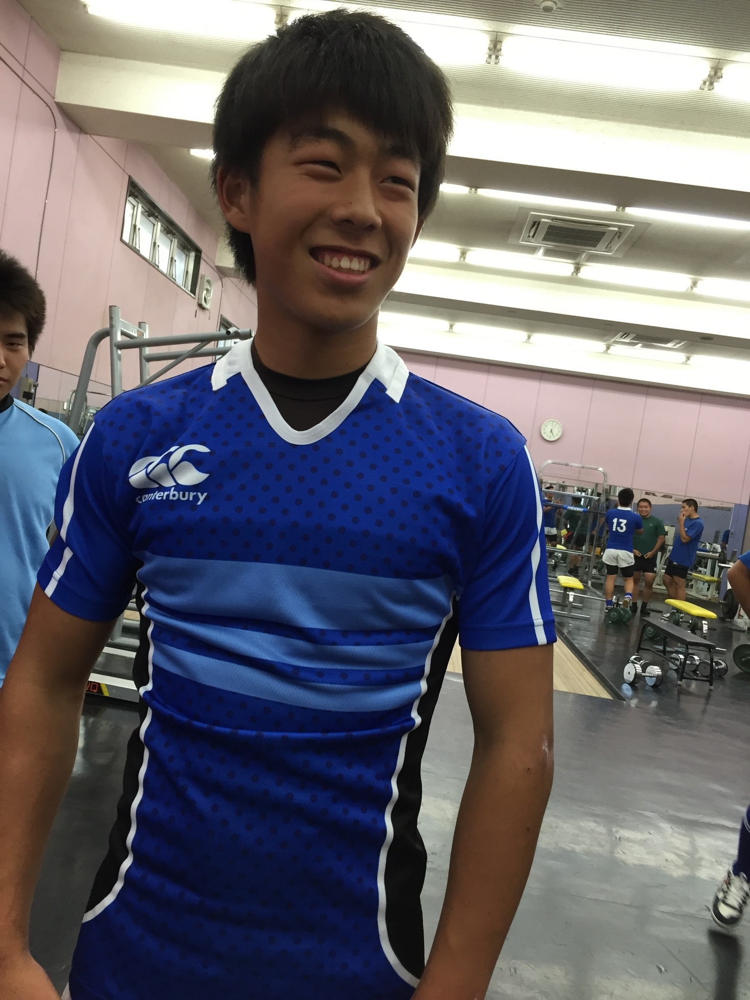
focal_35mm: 29
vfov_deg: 61.7
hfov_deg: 48.2
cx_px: 375
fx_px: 838
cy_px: 500
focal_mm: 4.15
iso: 64
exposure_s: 1/33
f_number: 2.2
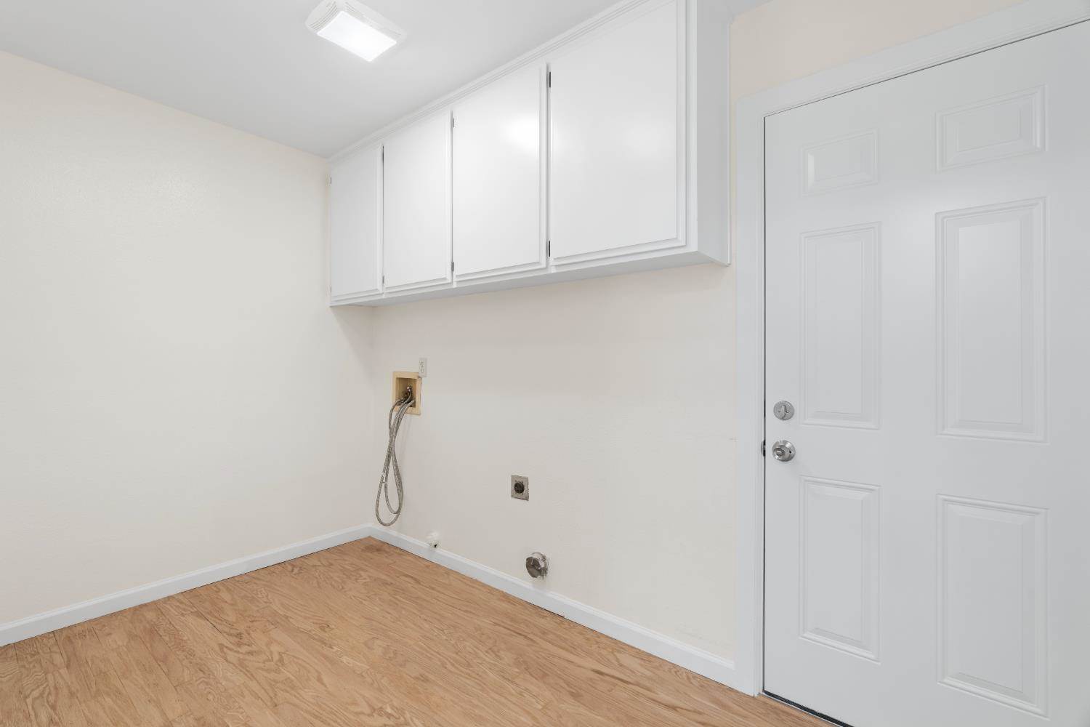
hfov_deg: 96.7
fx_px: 484
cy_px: 364
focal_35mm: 16
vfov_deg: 73.7
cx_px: 545
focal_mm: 16
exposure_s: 1.3
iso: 250
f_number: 8
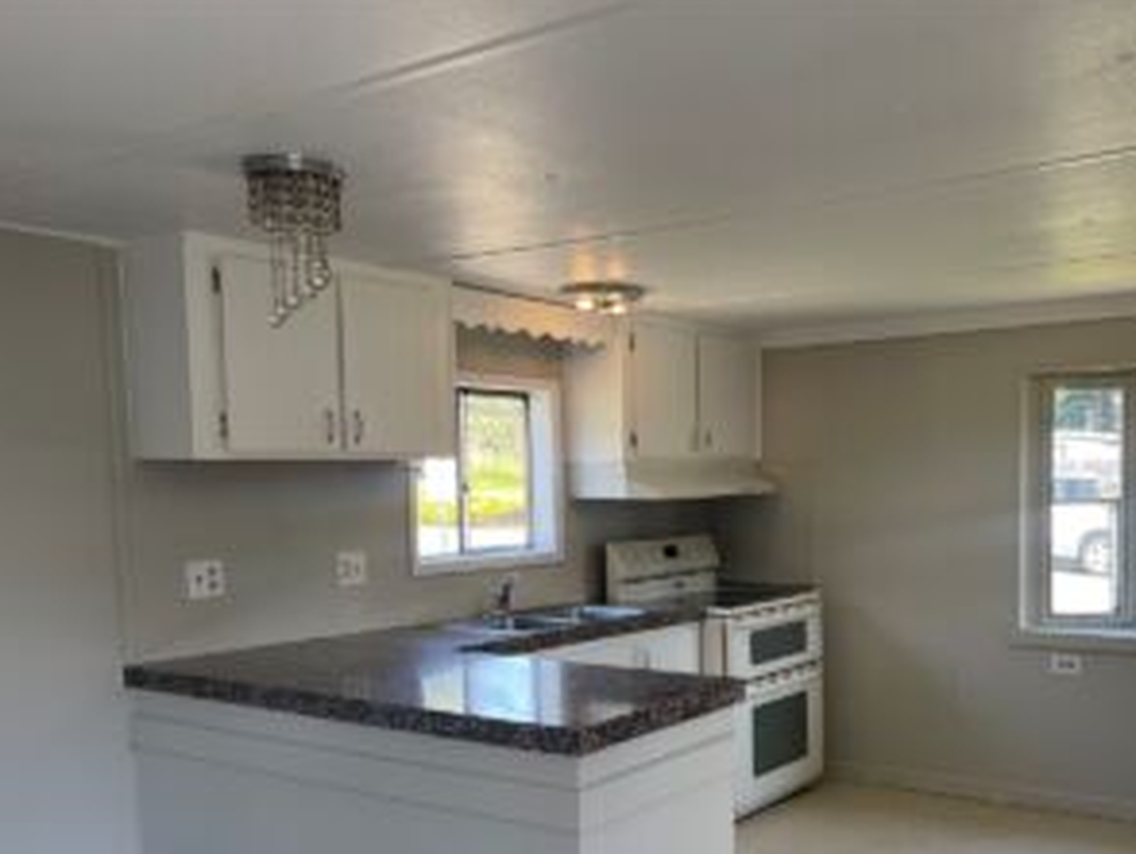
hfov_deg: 53.4
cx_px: 699
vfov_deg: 41.3
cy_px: 568
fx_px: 1117
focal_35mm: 34
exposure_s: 1/121
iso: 40
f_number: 1.6
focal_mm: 5.1
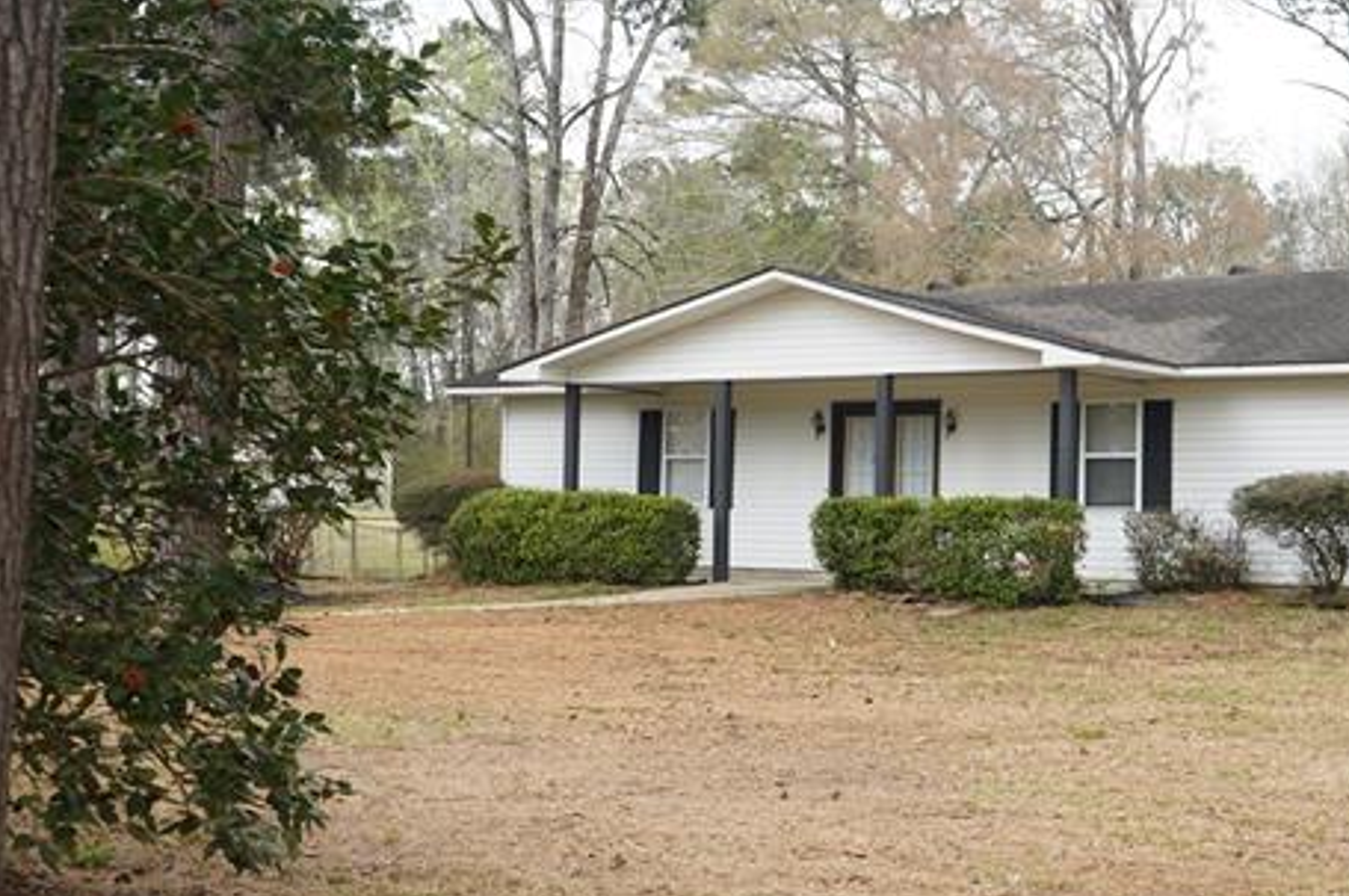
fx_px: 2208
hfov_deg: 33.7
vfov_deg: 22.9
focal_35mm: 59
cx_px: 873
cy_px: 432
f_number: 5.6
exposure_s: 1/80
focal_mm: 42
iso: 100
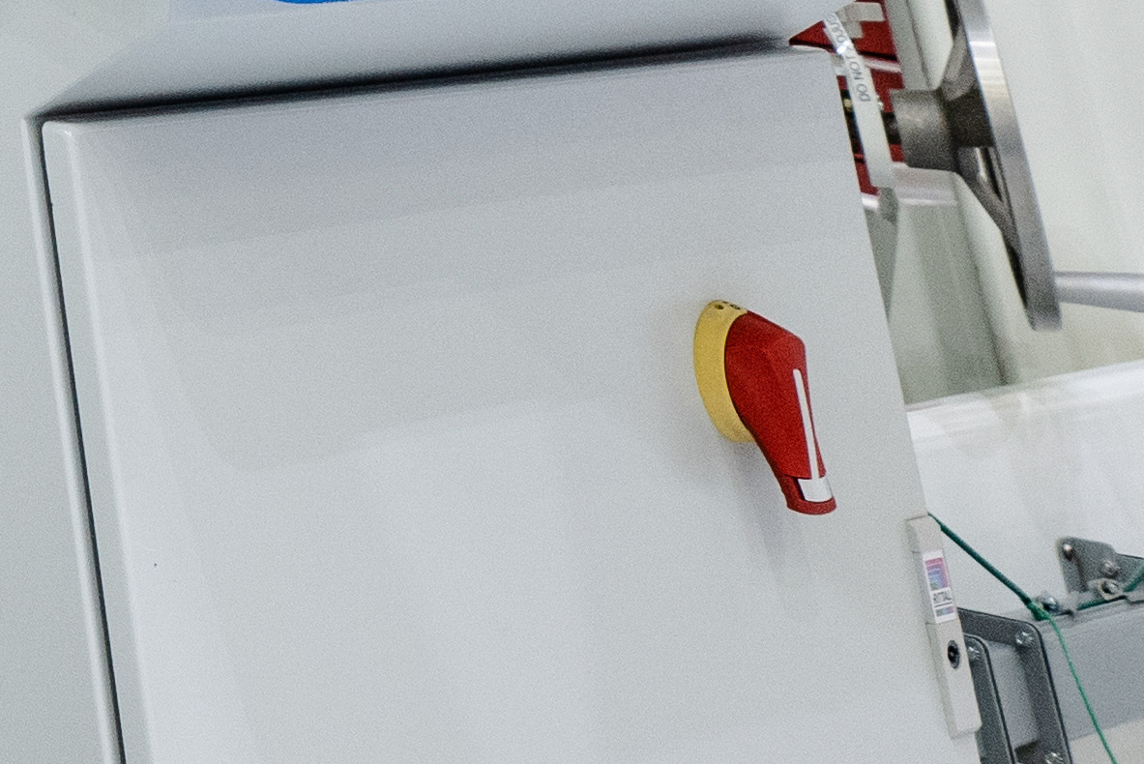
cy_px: -1683
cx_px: -1386
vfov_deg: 9.7
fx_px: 3147
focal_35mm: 99
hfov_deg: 15.0
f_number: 3.5
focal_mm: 14
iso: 800
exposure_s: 1/60
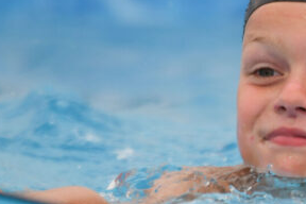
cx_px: 223
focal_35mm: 694
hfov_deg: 3.0
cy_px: 111
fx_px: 5899
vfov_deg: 2.0
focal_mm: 195
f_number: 2.8
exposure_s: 1/800
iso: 200
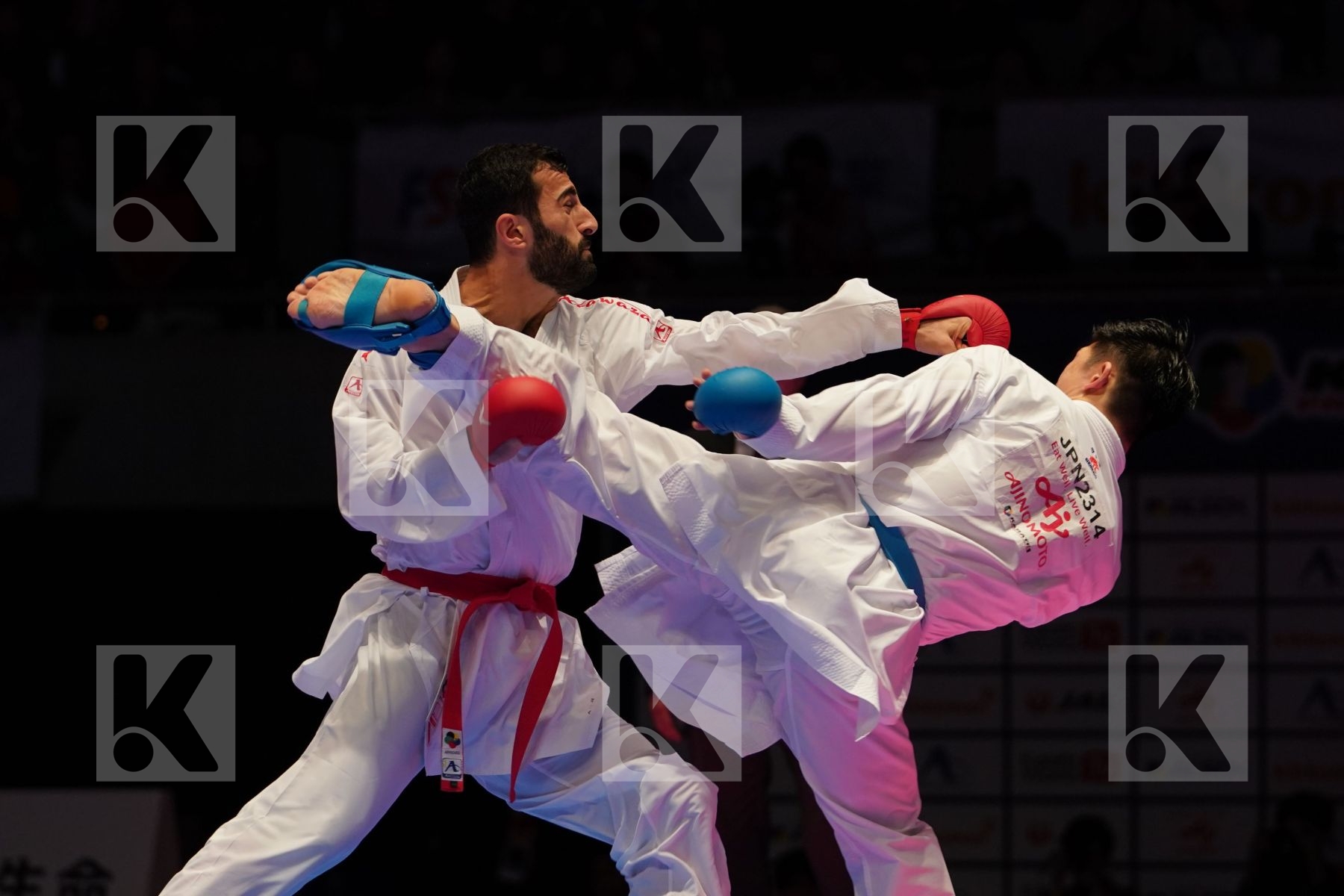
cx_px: 672
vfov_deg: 8.2
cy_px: 448
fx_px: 6272
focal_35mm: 168
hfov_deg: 12.2
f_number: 2.8
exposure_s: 1/1000
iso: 1250
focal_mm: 112
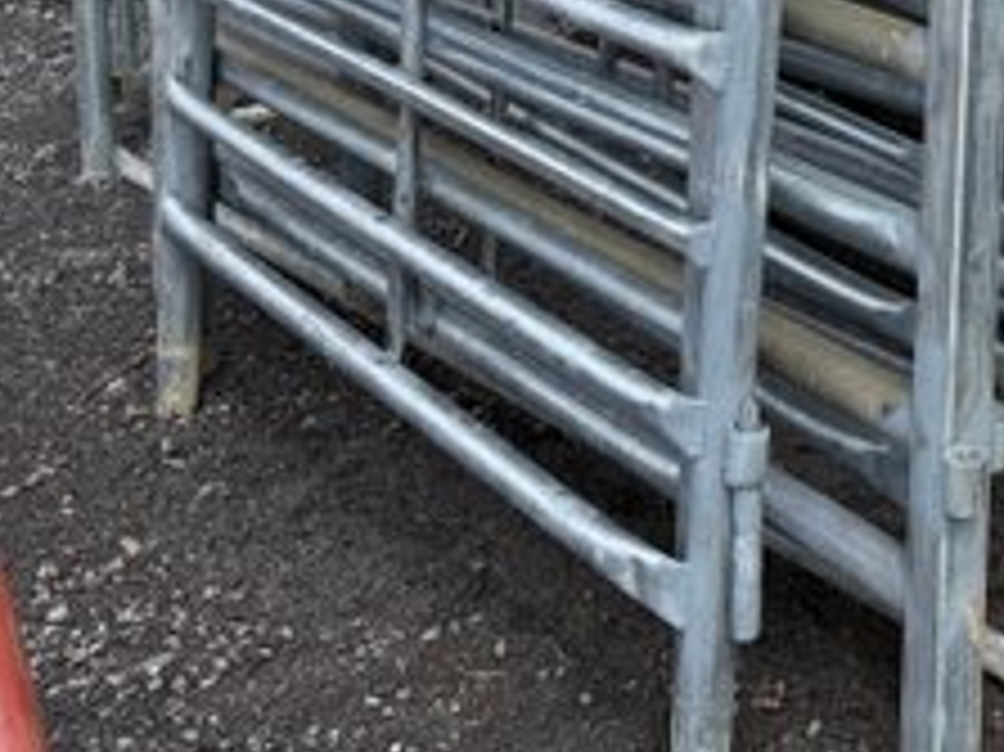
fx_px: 1971
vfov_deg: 19.4
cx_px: 1272
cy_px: -308
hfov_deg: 25.1
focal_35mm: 68
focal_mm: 6.76
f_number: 1.78
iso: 80
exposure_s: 1/2525
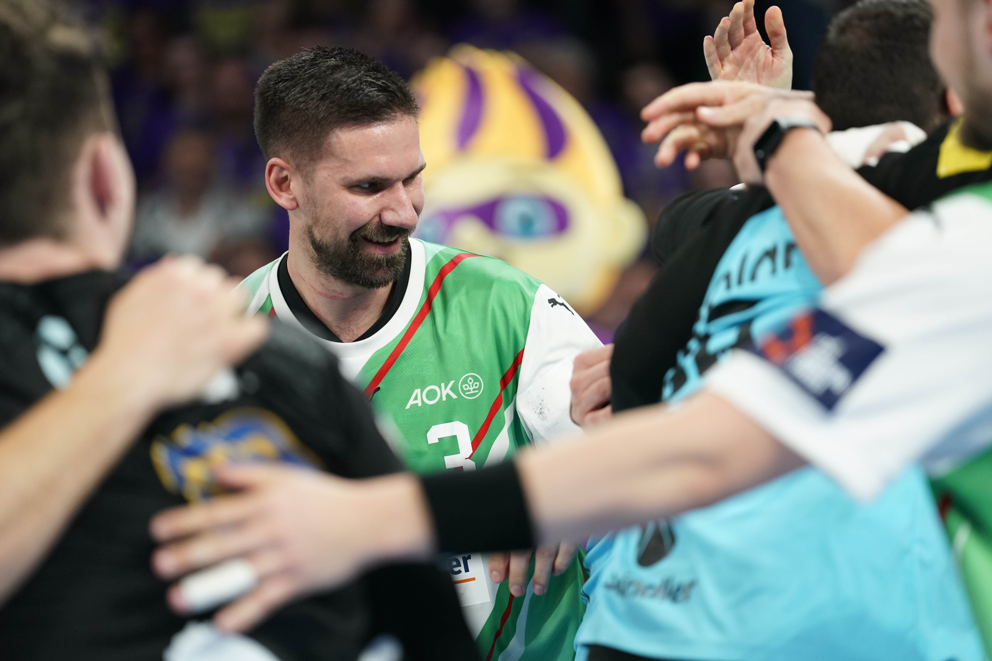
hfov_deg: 10.3
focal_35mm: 200
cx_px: 496
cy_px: 330
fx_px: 5511
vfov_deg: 6.9
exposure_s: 1/800
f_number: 2.8
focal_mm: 200
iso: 2000
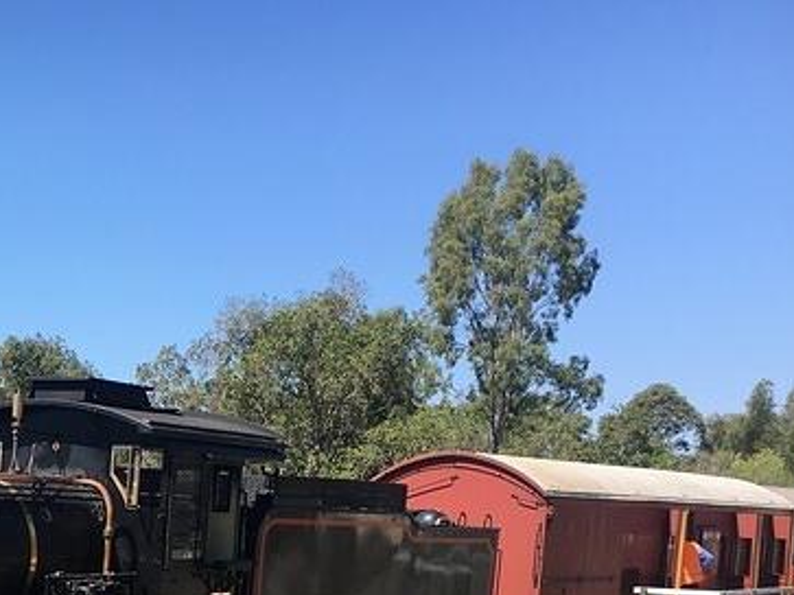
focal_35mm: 64
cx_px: -17
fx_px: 1468
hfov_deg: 28.3
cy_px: 615
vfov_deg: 22.0
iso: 25
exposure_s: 1/927
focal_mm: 4.15
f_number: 2.2
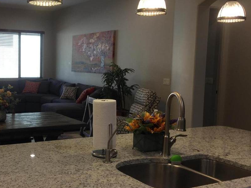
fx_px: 333
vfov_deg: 31.5
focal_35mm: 46
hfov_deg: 39.8
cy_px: 100
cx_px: 56
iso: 32
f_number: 2.2
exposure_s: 1/40
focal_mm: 4.15
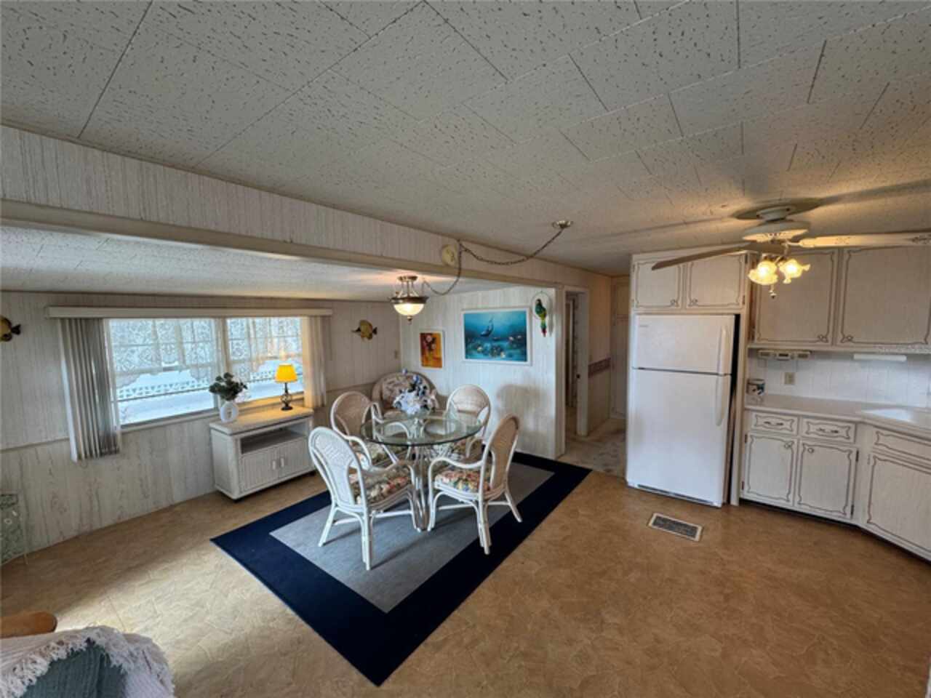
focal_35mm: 14
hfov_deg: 102.1
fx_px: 377
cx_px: 466
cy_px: 349
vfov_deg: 85.7
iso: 200
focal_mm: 2.22
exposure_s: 1/120
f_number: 2.2
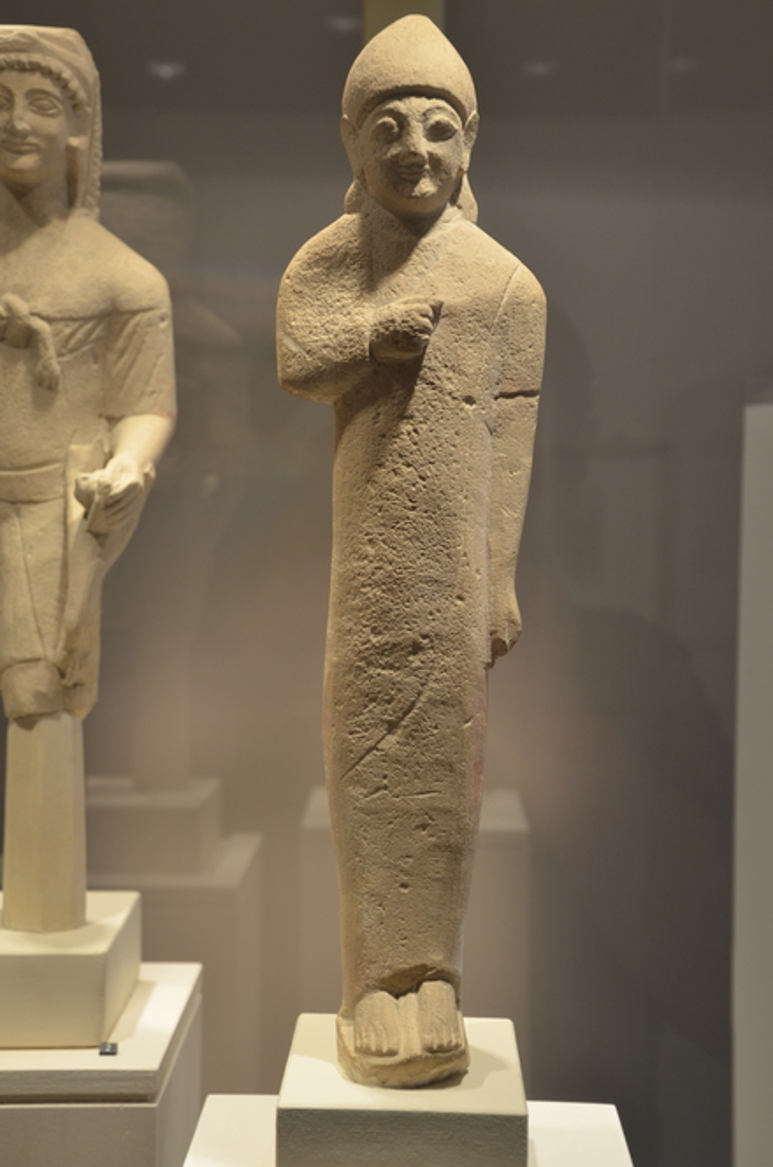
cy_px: 584
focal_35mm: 52
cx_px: 386
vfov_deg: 37.9
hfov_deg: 25.6
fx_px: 1698
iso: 400
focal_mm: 35
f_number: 4.5
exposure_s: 1/25
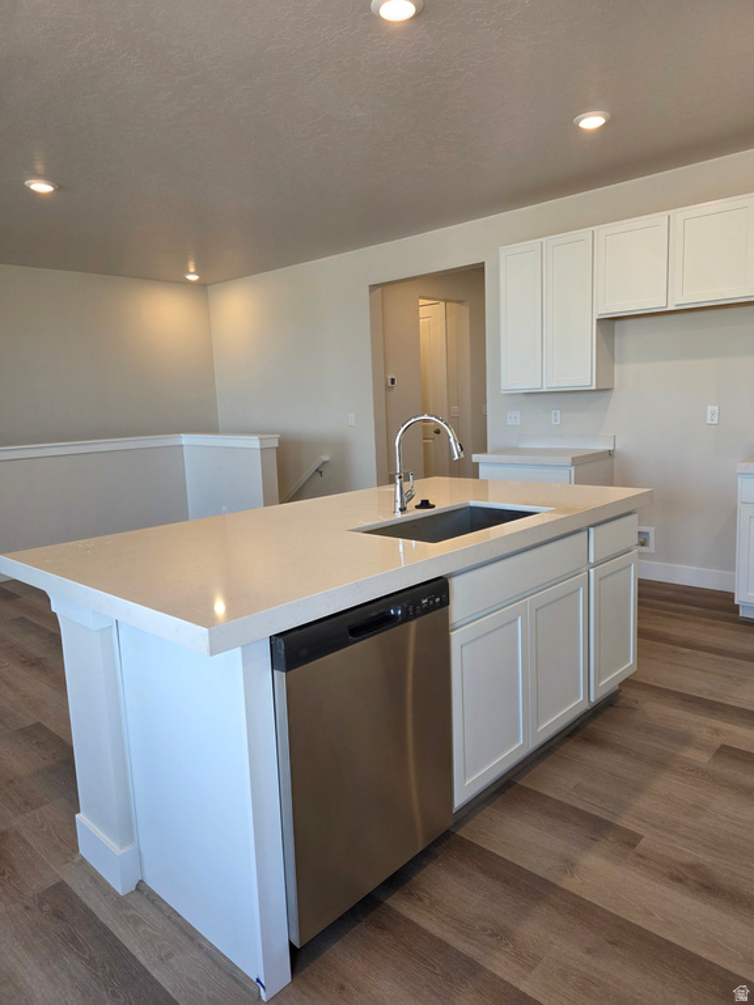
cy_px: 502
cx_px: 377
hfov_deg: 58.9
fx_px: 668
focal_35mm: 23
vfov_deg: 73.9
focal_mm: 6.3
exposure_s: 1/120
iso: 64
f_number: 1.7
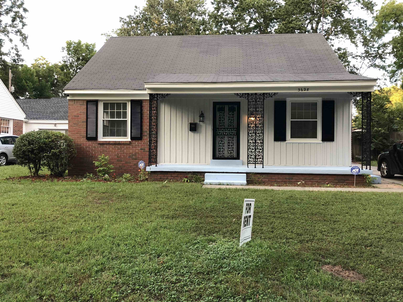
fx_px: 326
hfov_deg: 63.4
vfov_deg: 49.7
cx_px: 202
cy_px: 151
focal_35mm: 28
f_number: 1.8
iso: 25
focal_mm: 4
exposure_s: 1/30
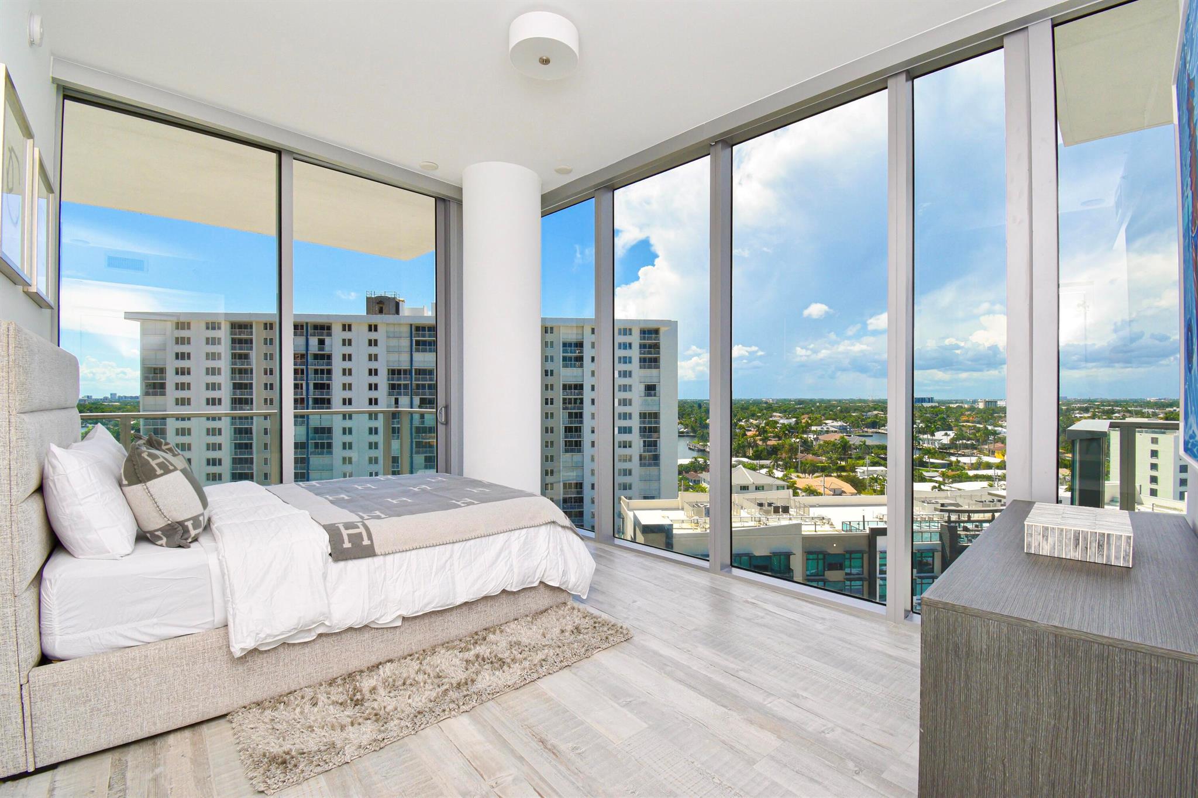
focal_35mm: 15
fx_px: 499
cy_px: 399
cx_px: 599
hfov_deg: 100.4
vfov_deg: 77.3
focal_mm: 10
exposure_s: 1/200
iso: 400
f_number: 14
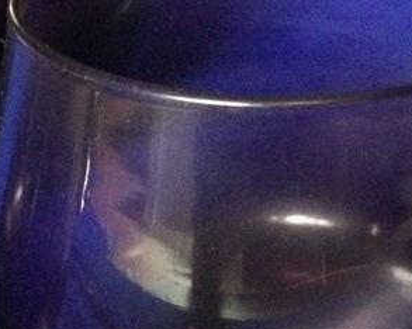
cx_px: 222
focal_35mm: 90
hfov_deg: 21.3
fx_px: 1097
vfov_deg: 17.0
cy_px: 205
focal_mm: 4.12
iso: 1250
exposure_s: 1/15
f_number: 2.2
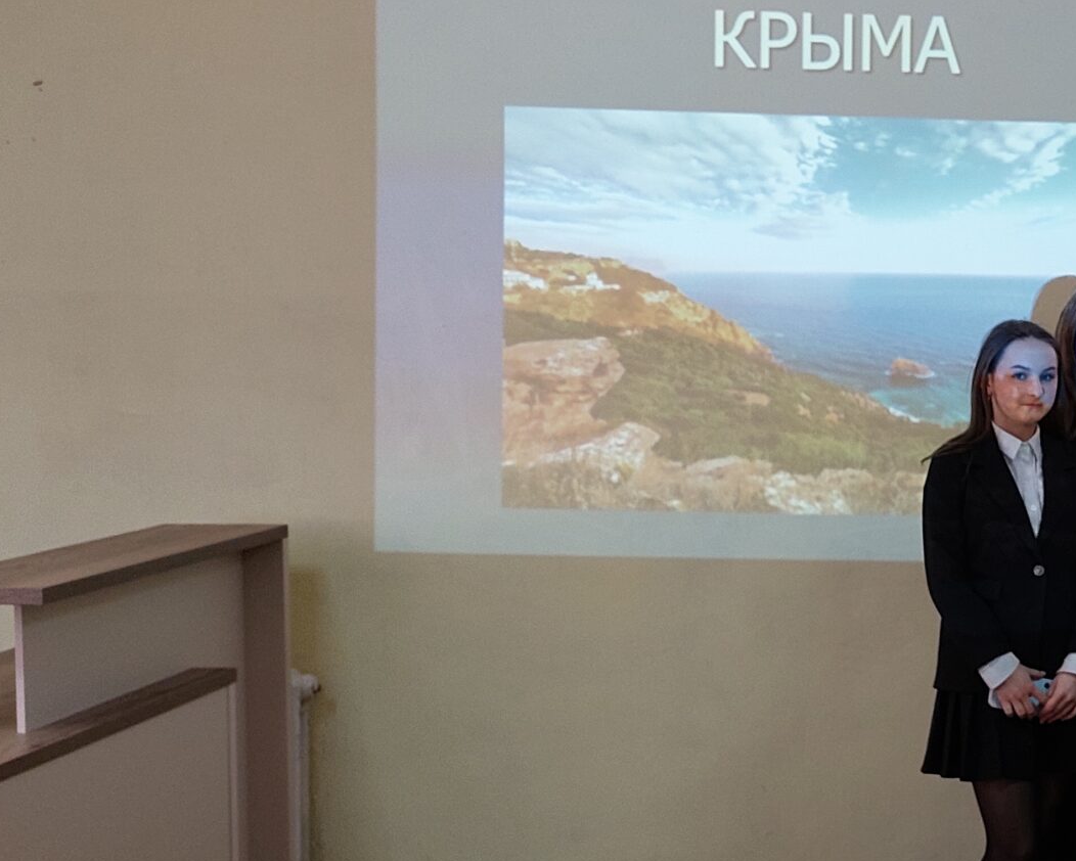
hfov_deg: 30.1
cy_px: 441
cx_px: 1137
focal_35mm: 57
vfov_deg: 26.7
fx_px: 1816
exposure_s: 1/50
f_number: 1.8
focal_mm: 5.23
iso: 160
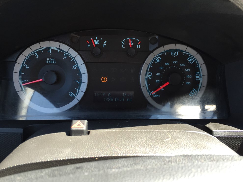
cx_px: 118
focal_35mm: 30
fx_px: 211
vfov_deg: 46.8
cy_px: 93
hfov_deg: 60.0
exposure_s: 1/120
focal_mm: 4.15
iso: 40
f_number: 2.2
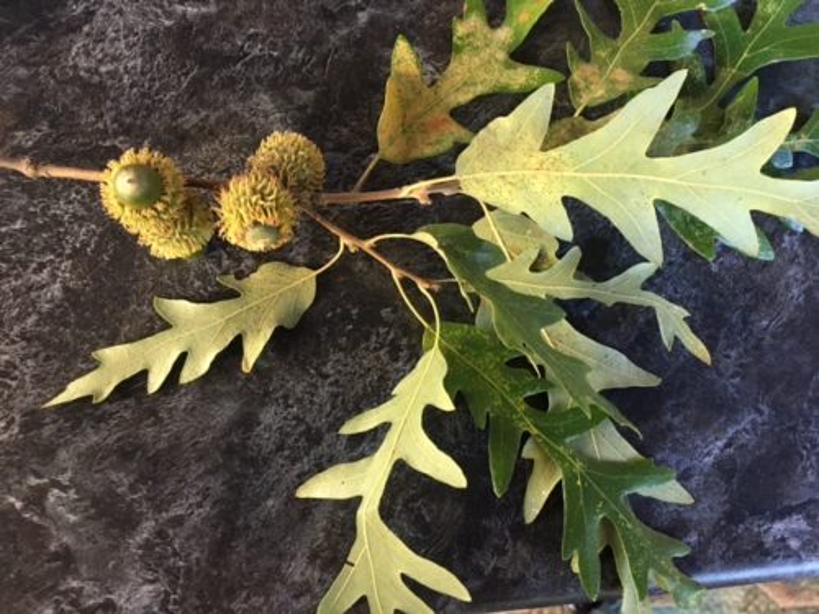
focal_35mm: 29
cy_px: 307
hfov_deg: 61.7
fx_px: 686
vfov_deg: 48.2
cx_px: 410
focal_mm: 4.15
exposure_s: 1/33
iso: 160
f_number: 2.2
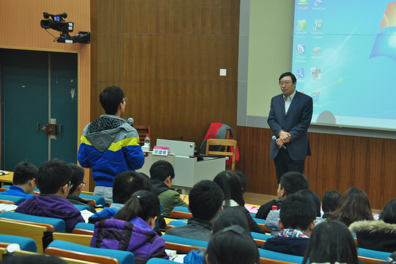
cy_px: 132
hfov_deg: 20.9
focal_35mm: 98
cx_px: 198
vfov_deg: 14.0
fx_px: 1072
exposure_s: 1/15
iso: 640
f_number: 5.3
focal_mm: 65
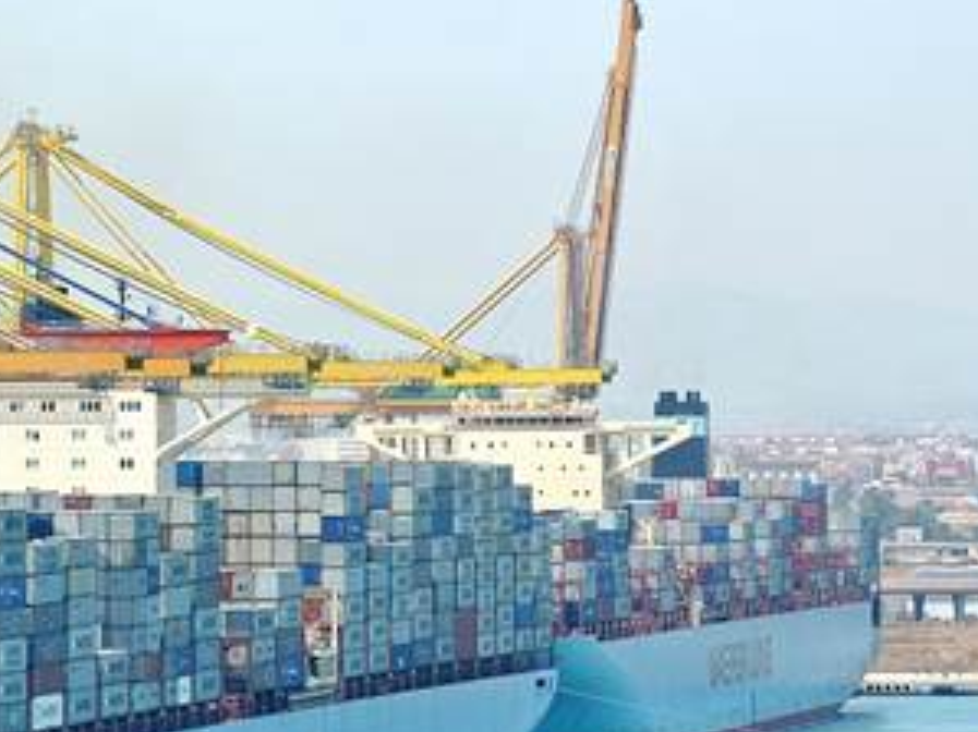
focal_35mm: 300
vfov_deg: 5.0
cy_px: 477
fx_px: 8472
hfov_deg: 6.6
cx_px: 118
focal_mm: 47.5
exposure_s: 1/500
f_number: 5.6
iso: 100
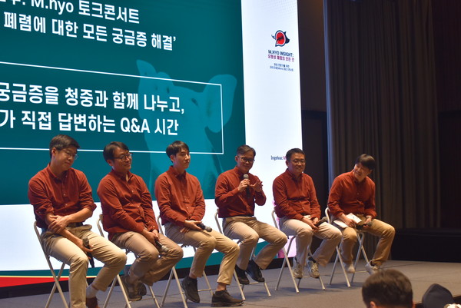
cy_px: 154
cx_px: 230
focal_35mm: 60
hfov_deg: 33.4
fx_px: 769
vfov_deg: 22.7
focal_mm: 40
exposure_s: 1/60
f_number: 5
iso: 720
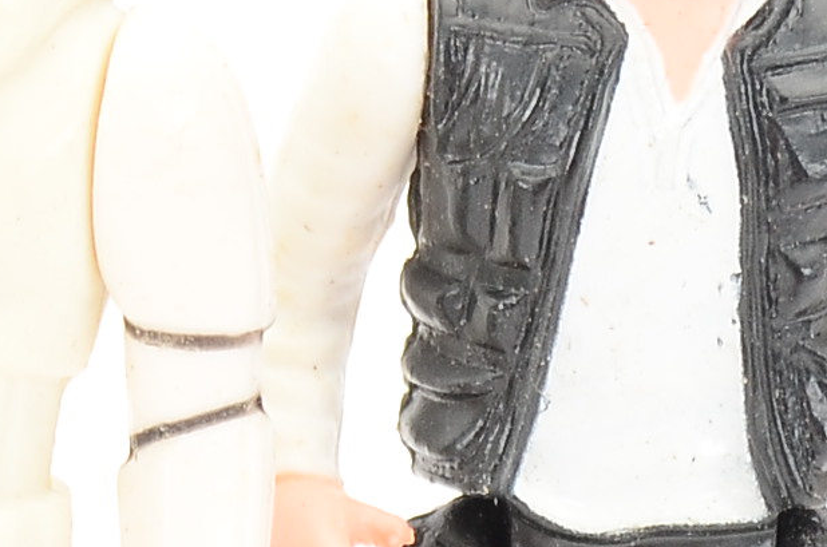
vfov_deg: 3.8
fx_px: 8228
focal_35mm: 359
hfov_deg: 5.5
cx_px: -1218
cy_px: 571
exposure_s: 1/80
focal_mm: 40
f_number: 10
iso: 320
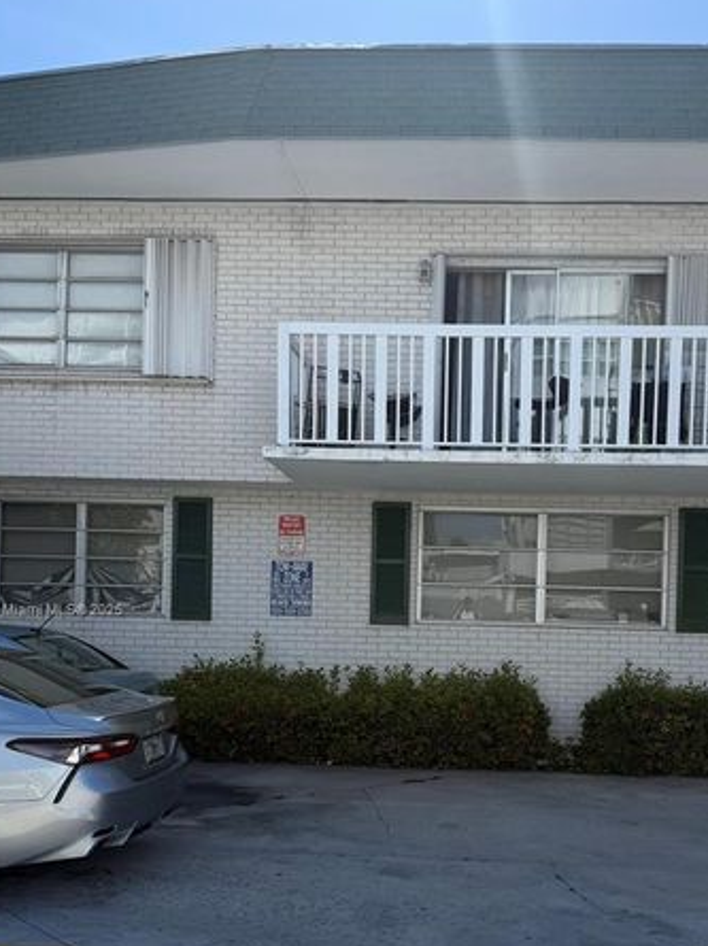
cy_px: 611
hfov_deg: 39.4
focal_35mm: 36
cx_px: 438
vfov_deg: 50.7
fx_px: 983
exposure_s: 1/3759
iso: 80
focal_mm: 6.76
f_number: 1.78
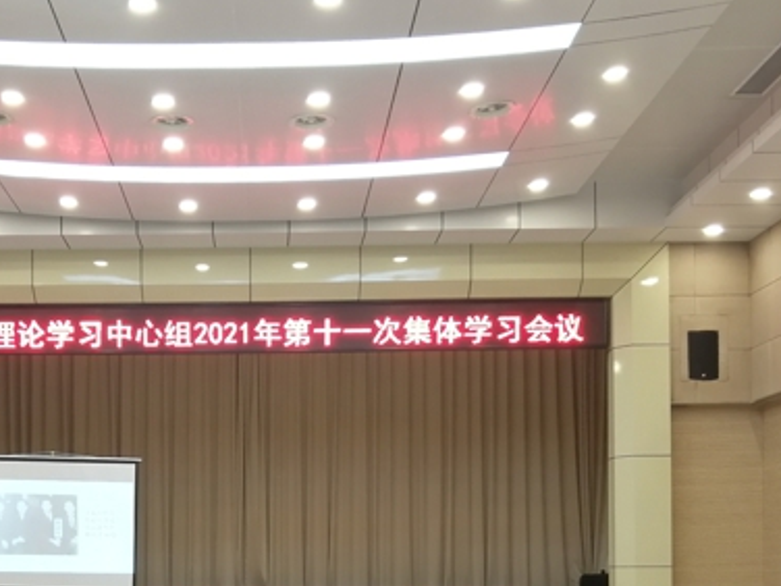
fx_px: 1218
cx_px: 218
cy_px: 554
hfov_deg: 34.9
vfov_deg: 25.9
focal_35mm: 54
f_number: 1.8
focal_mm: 3.62
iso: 200
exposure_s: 1/50
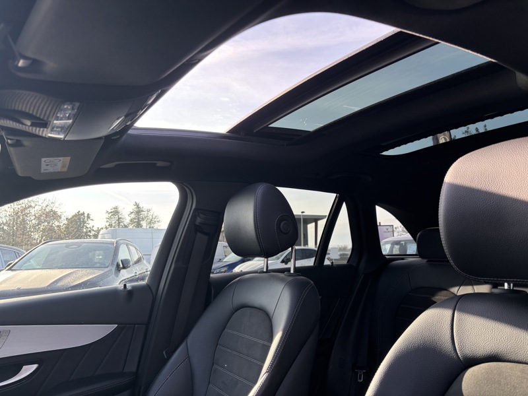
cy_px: 198
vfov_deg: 53.1
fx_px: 397
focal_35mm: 26
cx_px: 264
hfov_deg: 67.3
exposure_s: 1/433
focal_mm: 5.96
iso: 50
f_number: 1.6
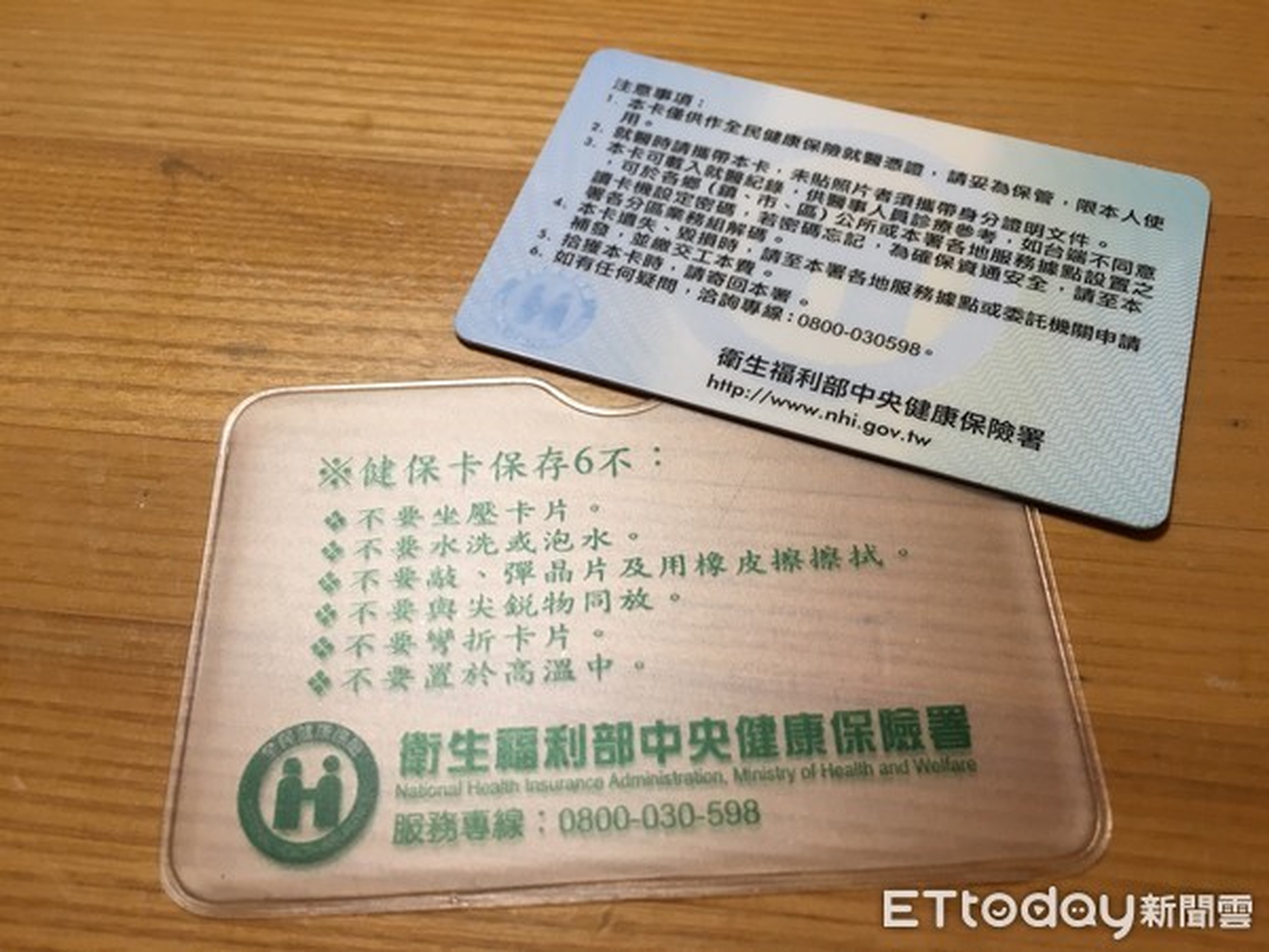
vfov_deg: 48.2
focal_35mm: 29
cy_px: 476
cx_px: 634
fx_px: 1063
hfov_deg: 61.7
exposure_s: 1/30
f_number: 2.2
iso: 64
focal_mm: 4.15
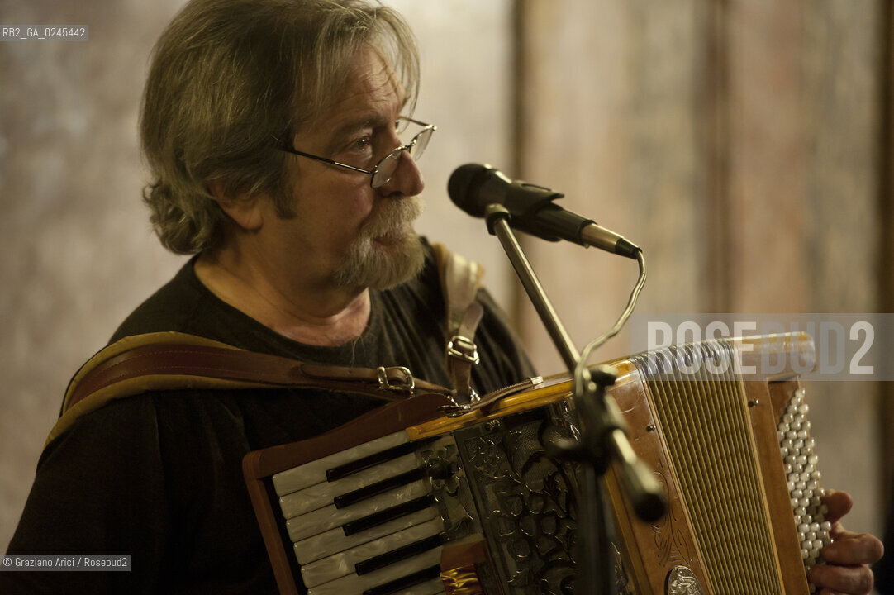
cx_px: 447
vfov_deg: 7.2
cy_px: 298
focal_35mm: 190
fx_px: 4715
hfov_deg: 10.8
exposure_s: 1/125
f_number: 2.8
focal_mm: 190
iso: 3200
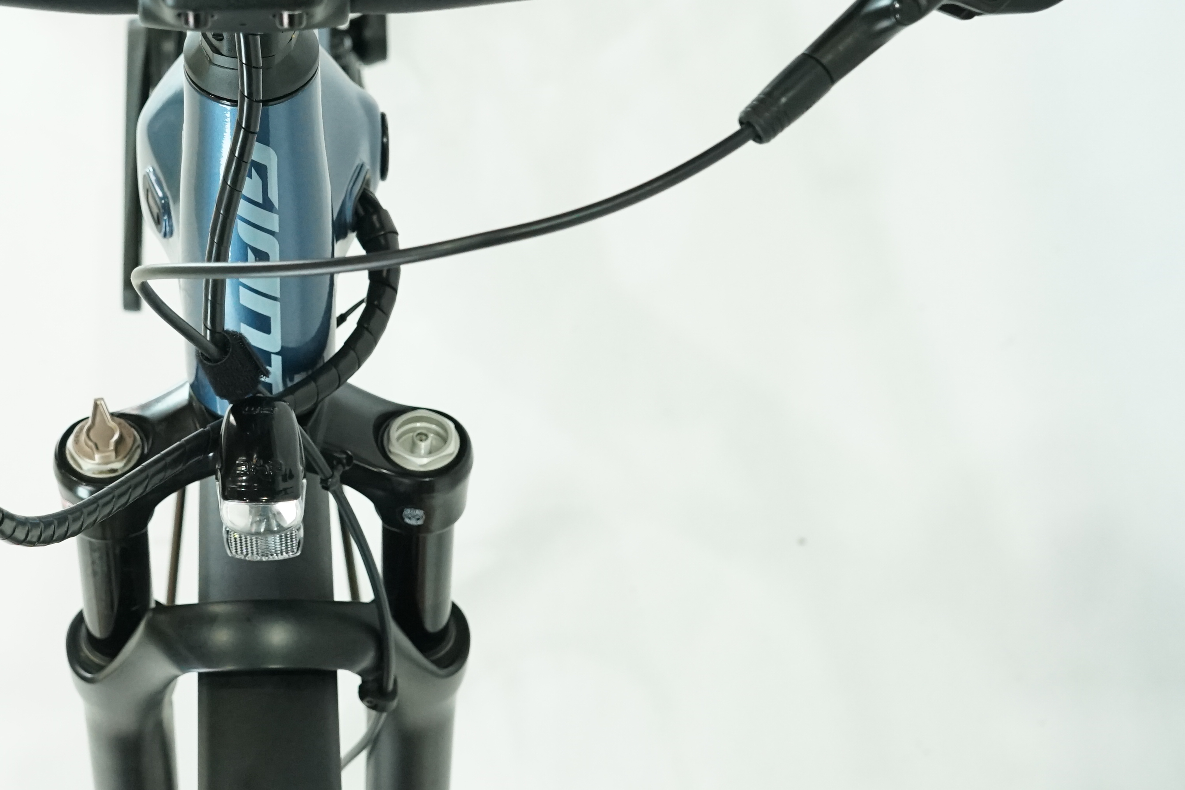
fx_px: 2403
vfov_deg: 18.6
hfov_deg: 27.2
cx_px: 247
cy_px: 276
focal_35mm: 73
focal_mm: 37
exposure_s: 1/200
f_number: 5.6
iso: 2500
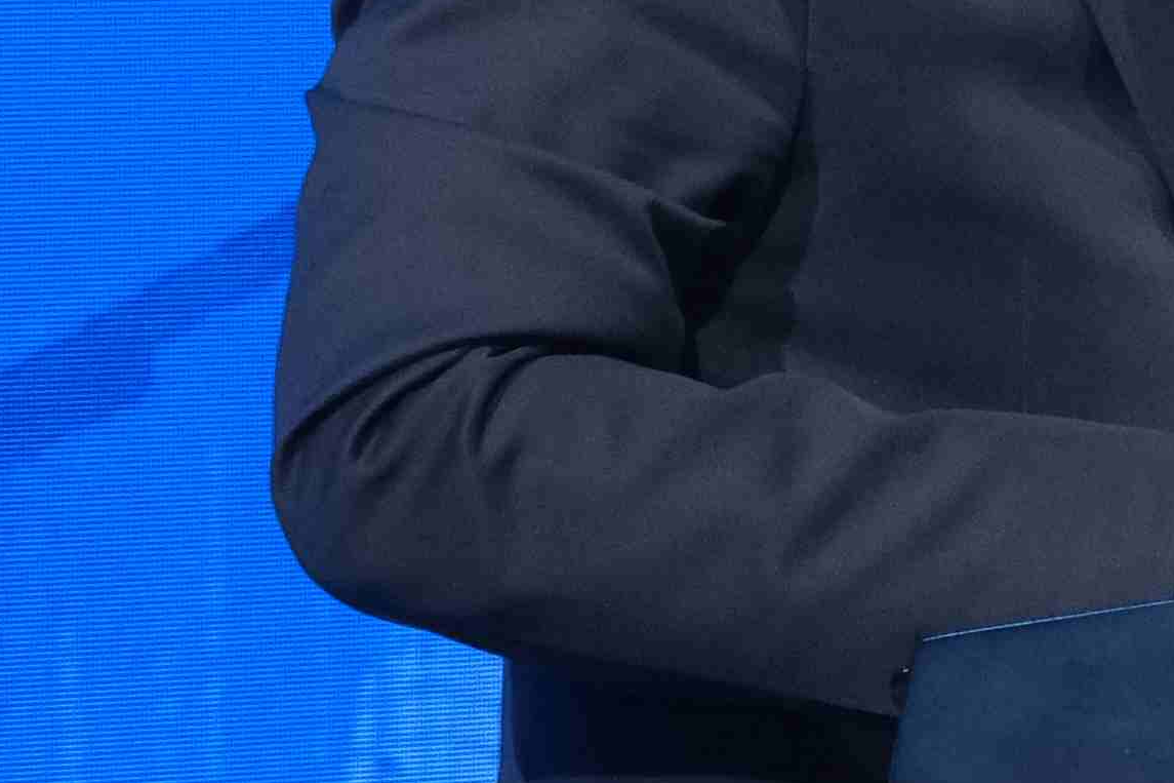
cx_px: 2283
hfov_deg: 5.1
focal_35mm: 398
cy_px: -551
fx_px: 12976
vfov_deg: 3.4
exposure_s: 1/160
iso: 1600
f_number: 4
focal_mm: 50.5
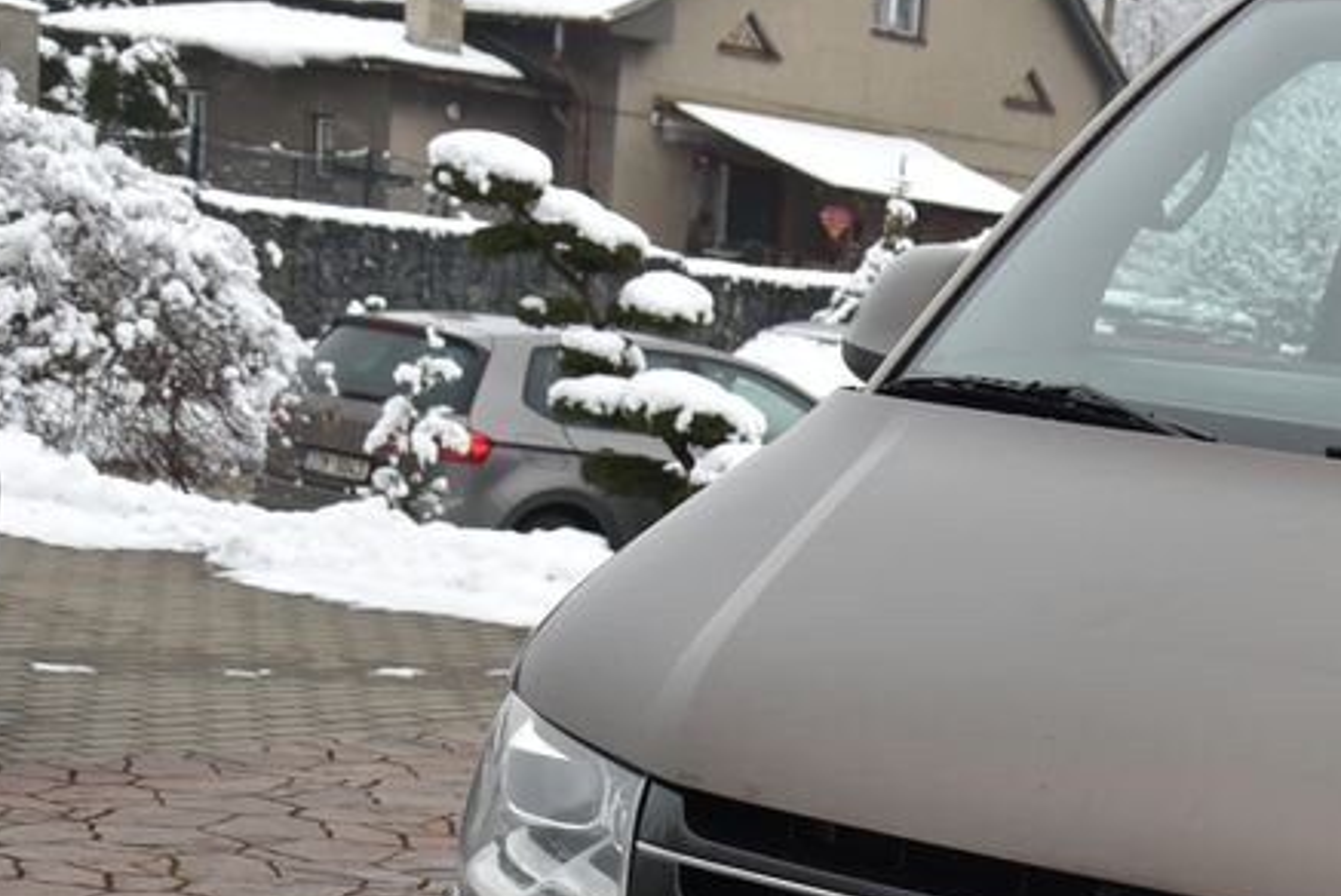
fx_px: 3056
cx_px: 1547
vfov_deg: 16.3
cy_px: 905
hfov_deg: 23.0
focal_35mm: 82
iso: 500
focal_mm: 35
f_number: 7.1
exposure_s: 1/200
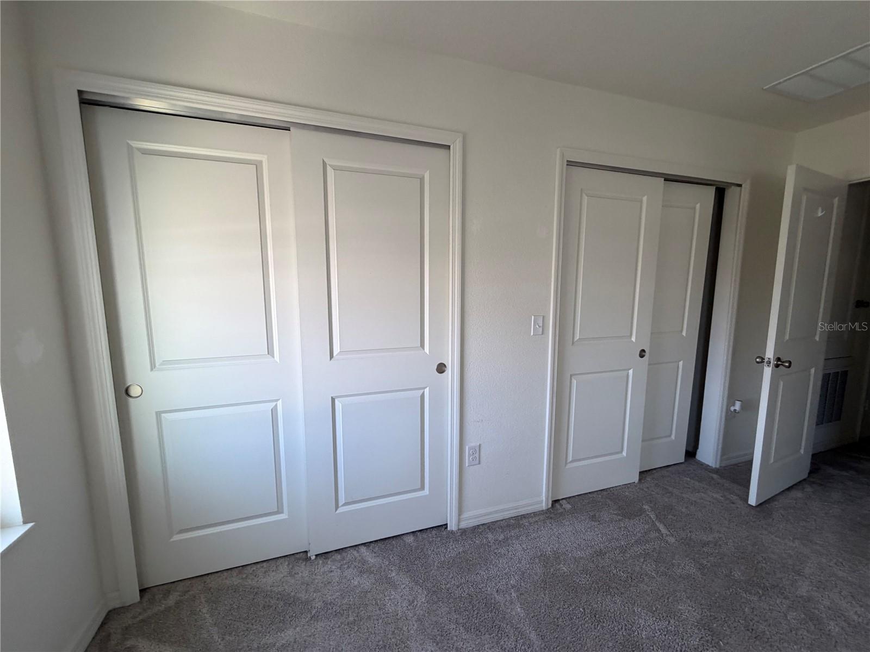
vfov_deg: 85.7
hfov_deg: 102.1
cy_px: 326
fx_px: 352
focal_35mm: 14
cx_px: 435
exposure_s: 1/121
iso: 160
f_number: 2.2
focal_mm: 2.22
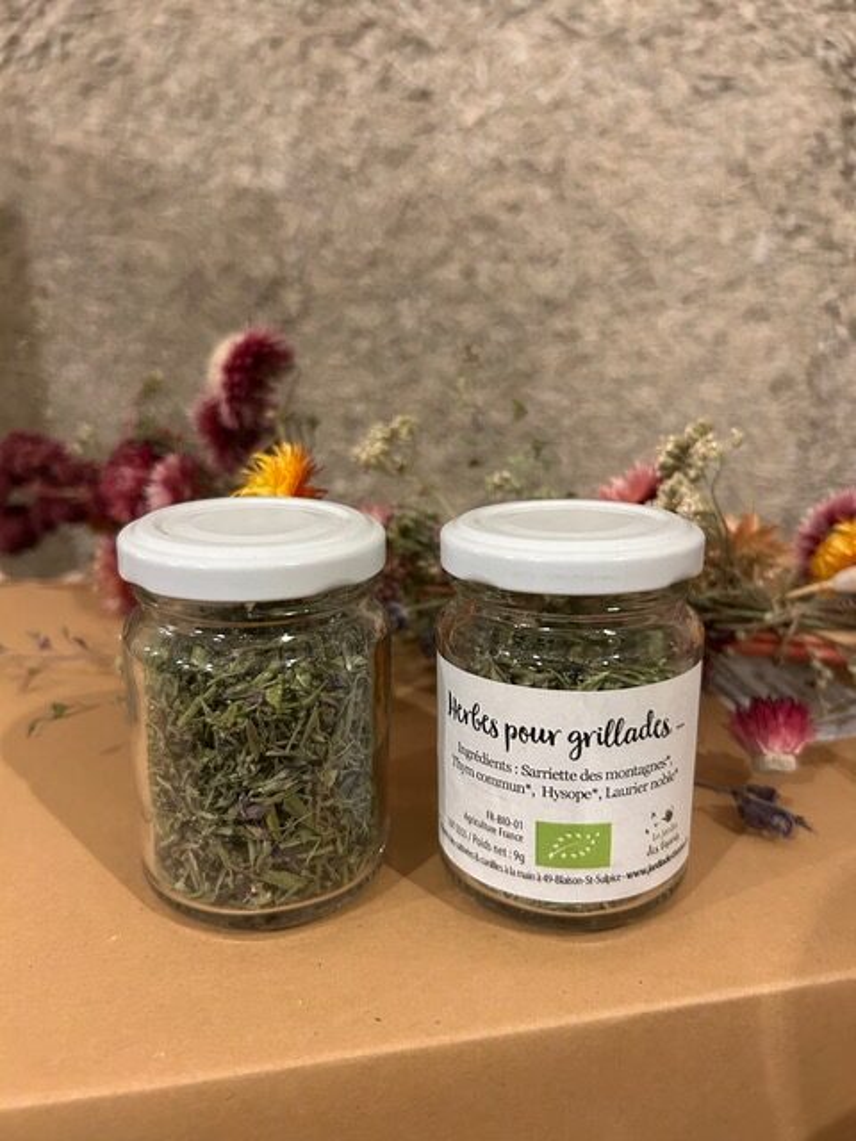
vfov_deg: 67.3
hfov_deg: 53.1
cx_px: 428
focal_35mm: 26
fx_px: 857
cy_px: 570
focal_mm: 5.7
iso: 500
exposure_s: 1/60
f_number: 1.5
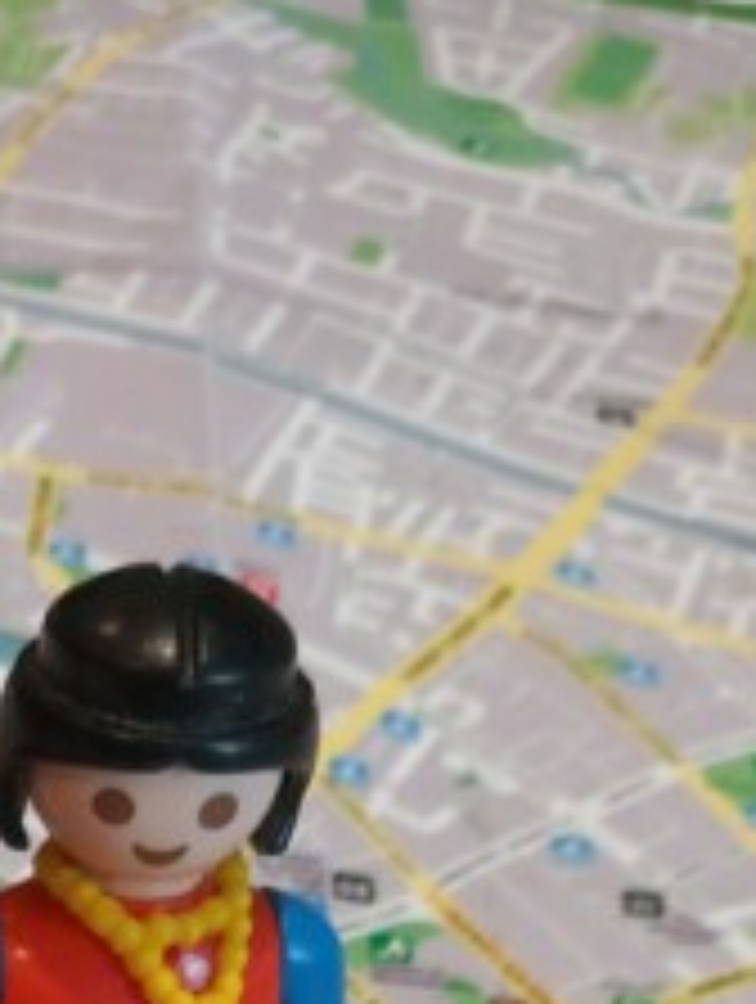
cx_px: -90
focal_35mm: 87
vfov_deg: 19.0
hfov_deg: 16.5
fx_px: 2526
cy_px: 1612
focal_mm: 4
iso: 125
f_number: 1.8
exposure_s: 1/50
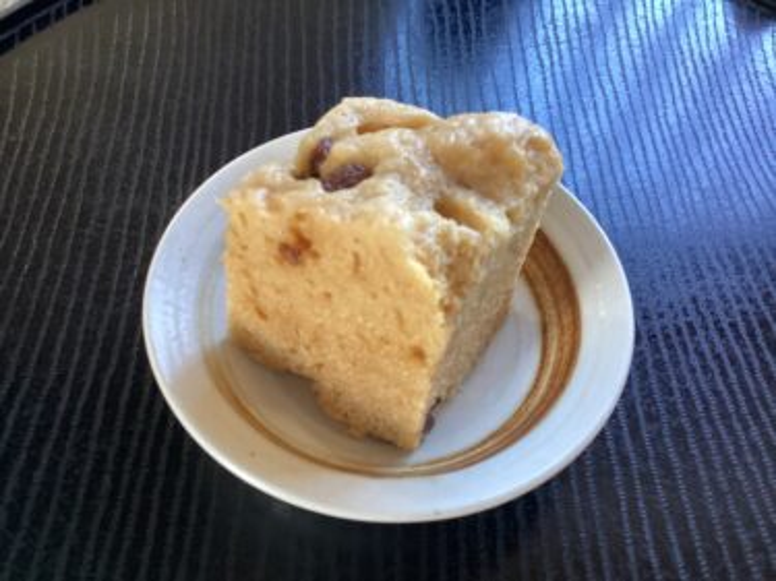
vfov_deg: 45.4
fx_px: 695
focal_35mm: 31
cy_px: 290
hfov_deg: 58.4
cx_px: 388
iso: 160
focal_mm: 3.3
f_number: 2.4
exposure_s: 1/60
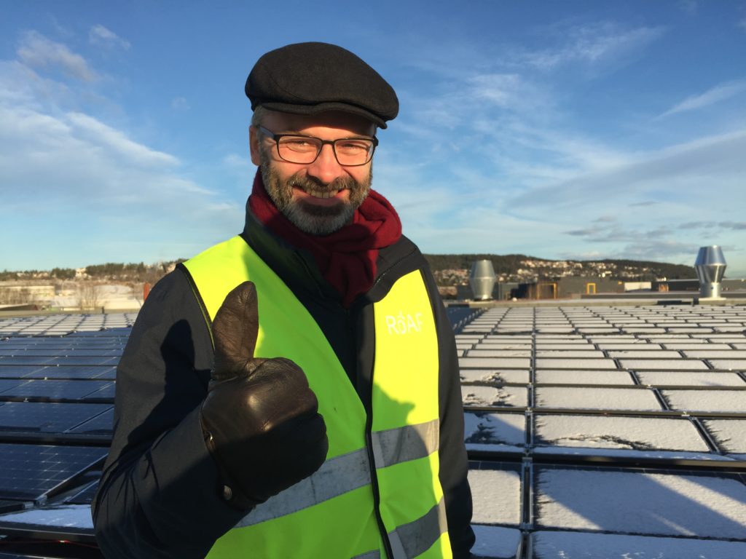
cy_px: 280
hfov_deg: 61.7
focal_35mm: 29
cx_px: 373
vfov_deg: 48.2
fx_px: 625
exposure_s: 1/1276
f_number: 2.2
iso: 32
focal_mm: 4.15
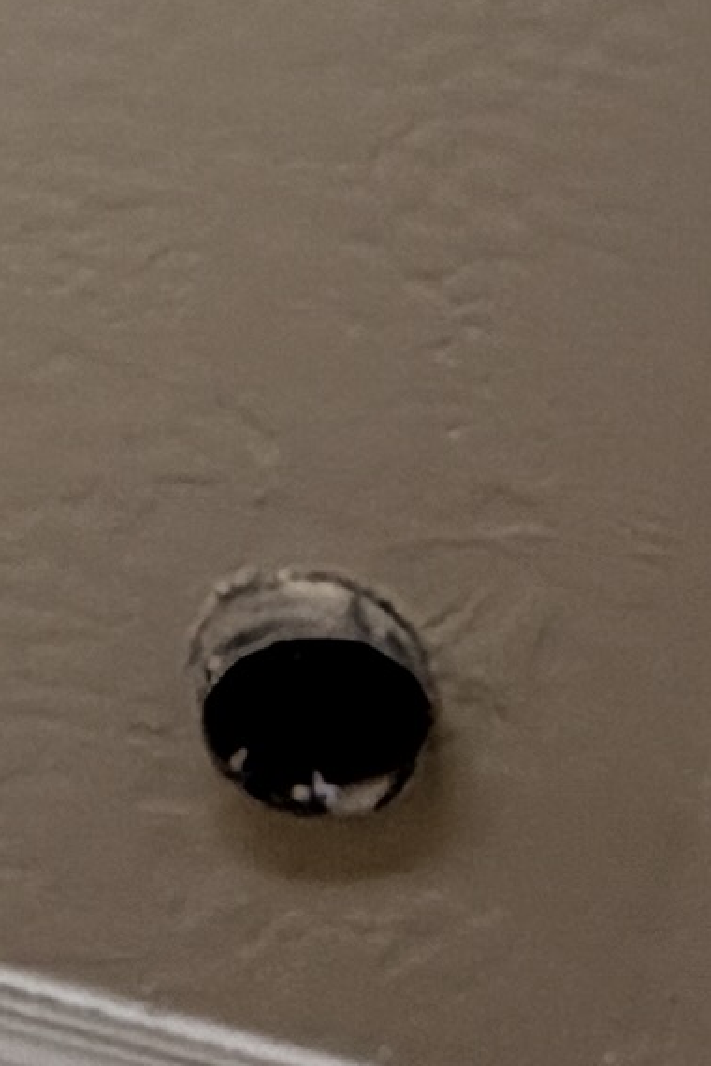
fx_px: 4325
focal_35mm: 146
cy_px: -1391
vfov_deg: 11.8
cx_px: -1577
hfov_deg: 7.8
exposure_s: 1/120
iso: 200
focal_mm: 2.22
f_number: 2.2
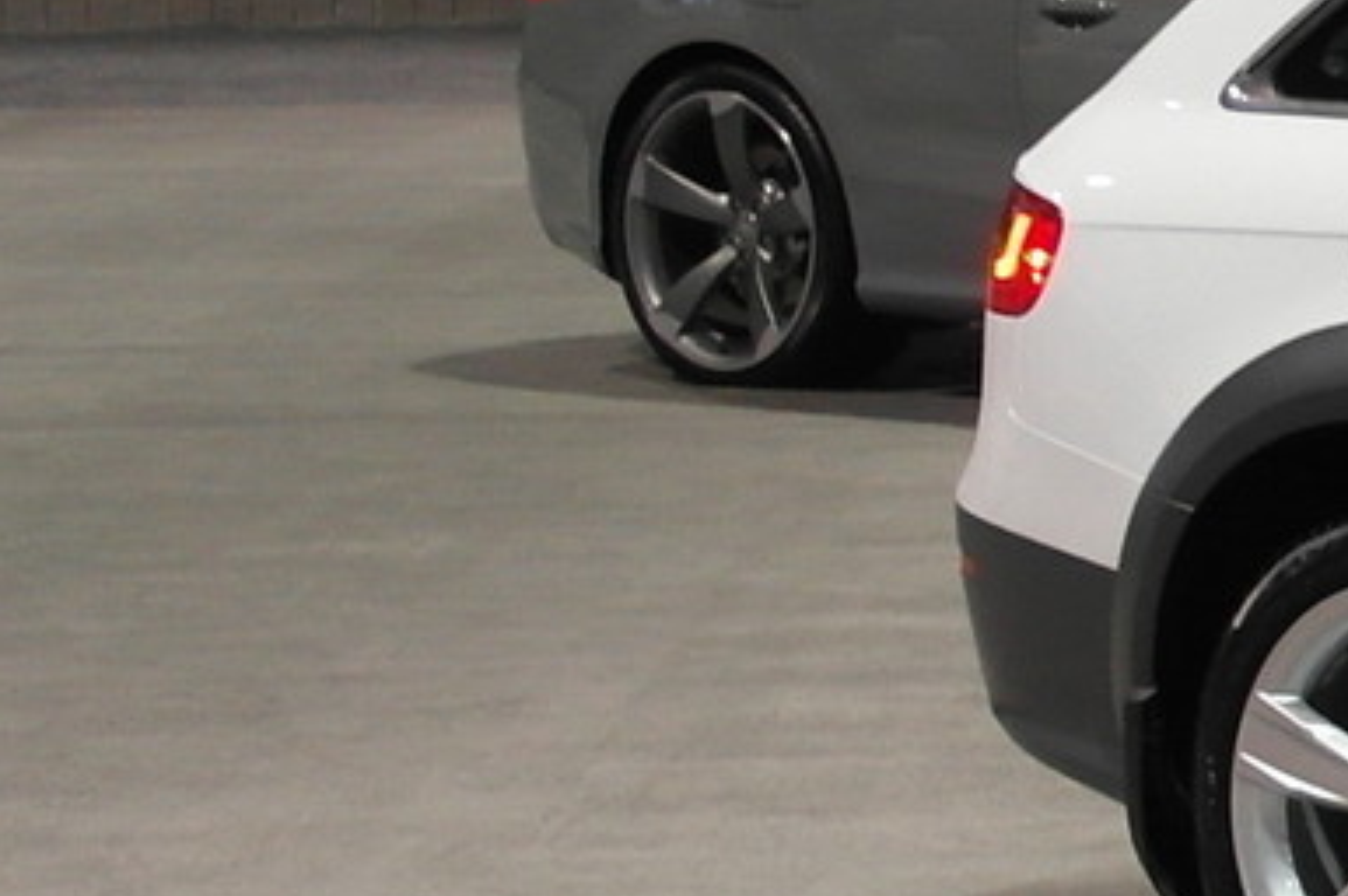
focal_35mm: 195
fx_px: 7295
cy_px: 390
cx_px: 3358
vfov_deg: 7.0
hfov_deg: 9.3
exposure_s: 1/30
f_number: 3.5
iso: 400
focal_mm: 20
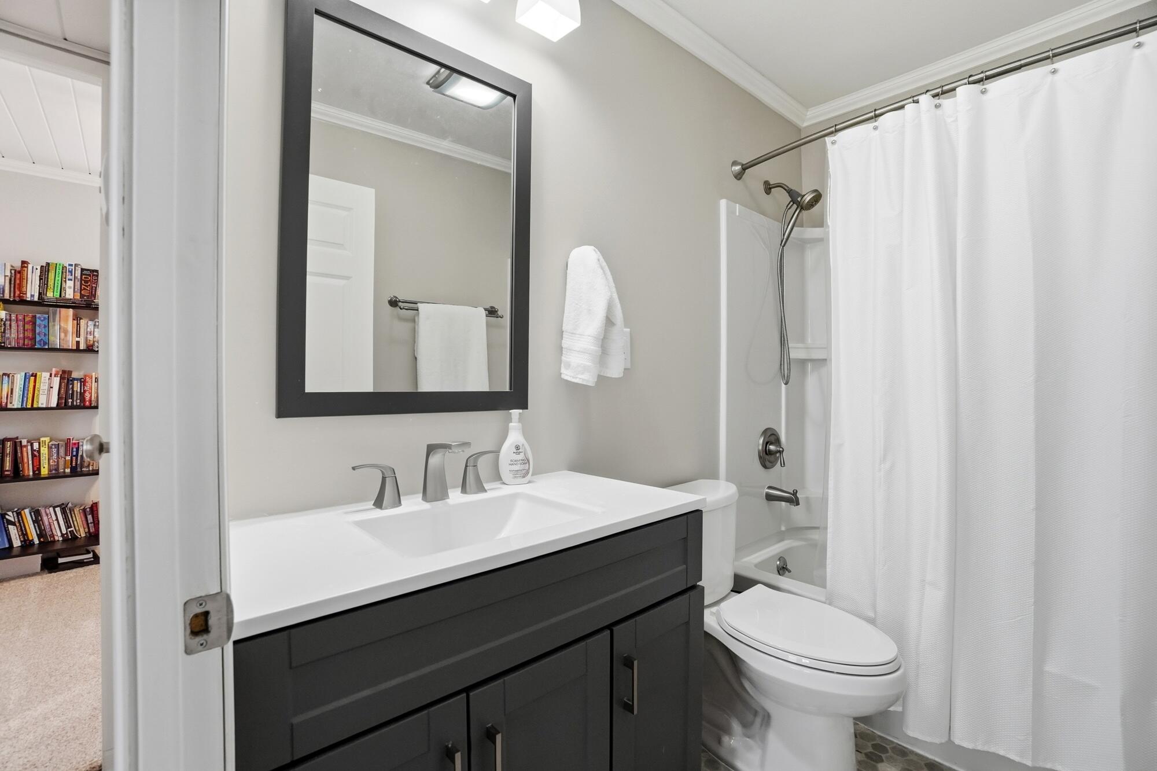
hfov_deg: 100.4
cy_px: 386
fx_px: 482
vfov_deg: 77.3
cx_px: 578
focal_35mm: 15
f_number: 5.6
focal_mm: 10
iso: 100
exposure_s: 1/250
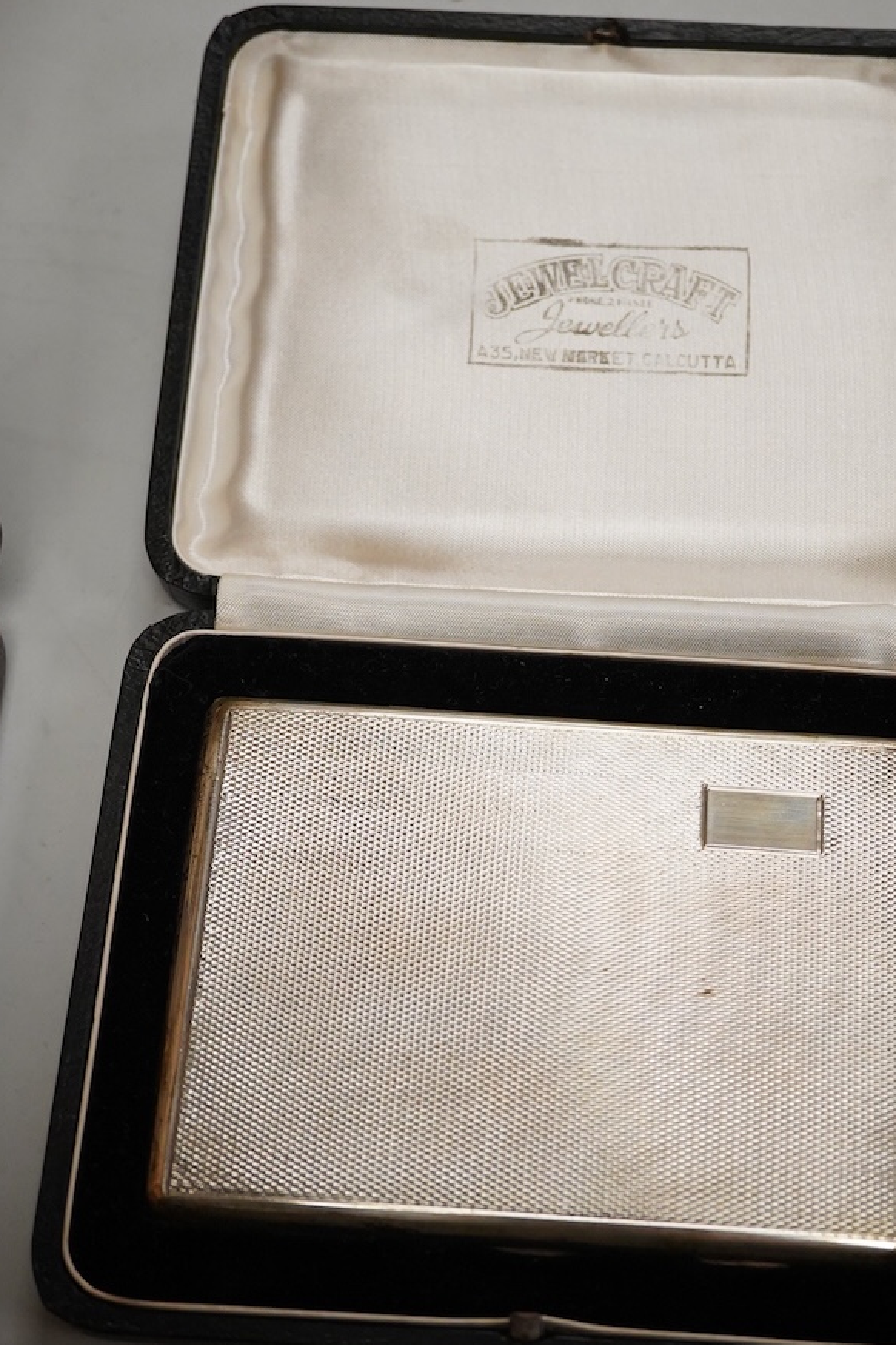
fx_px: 2165
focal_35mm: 58
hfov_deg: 23.3
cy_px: 756
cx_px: 570
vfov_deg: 34.4
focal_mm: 30
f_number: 4.5
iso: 2500
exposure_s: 1/800
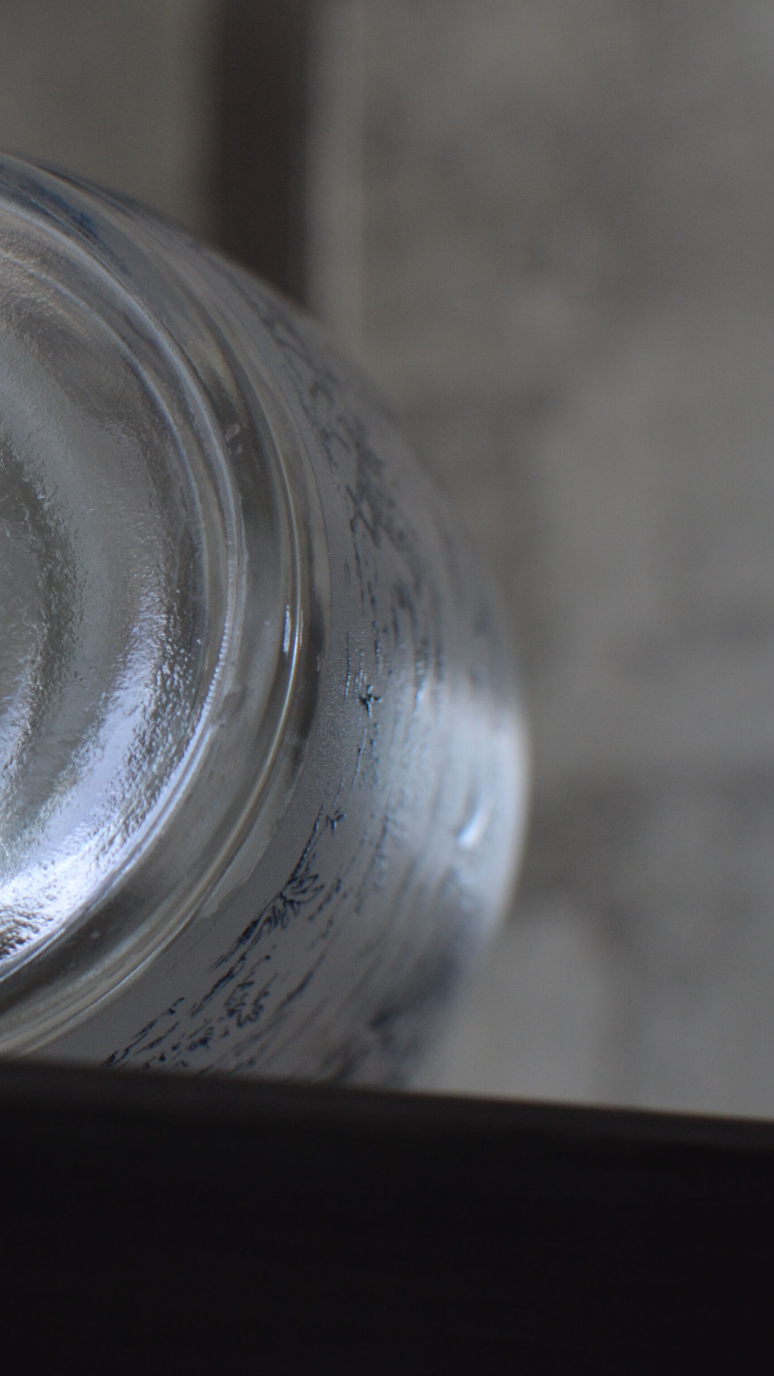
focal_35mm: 83
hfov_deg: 14.4
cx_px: -4
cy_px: 688
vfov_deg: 25.7
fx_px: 3020
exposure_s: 1/125
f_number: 5.6
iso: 400
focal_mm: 35
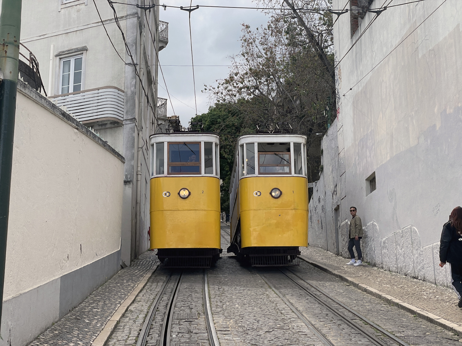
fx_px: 694
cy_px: 173
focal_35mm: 52
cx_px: 231
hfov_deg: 36.8
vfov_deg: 28.0
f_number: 2
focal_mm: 6
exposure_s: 1/1089
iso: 25
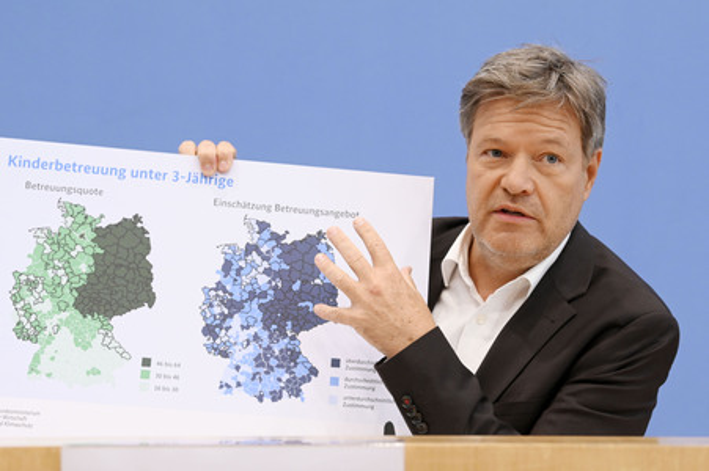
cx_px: 354
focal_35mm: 86
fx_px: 1692
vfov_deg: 15.9
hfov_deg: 23.7
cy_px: 236
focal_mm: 86
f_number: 5.6
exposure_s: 1/500
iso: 3200
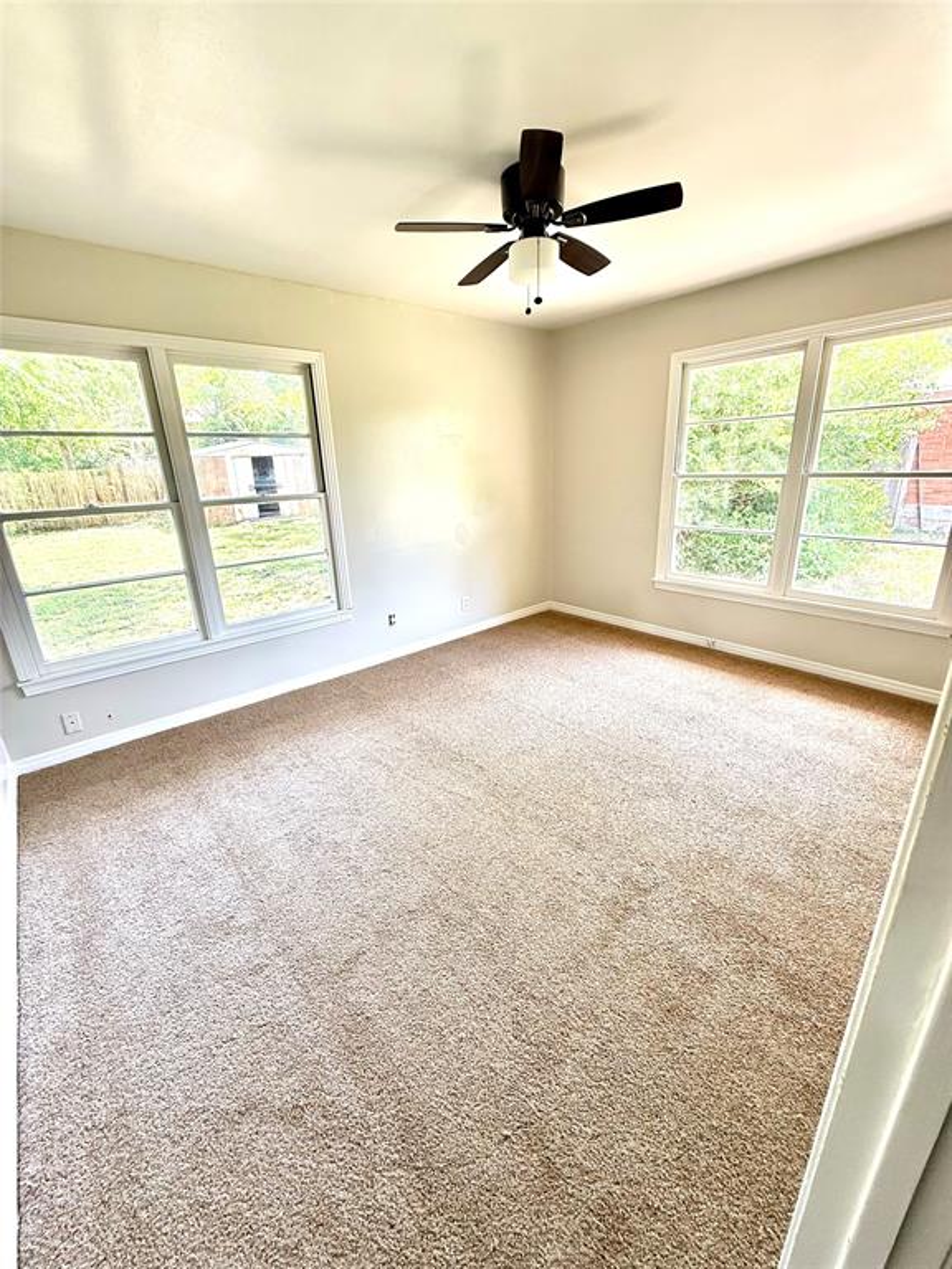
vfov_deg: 102.1
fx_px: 513
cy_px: 634
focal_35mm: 14
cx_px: 476
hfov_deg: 85.7
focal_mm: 2.22
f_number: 2.2
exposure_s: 1/99
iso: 125
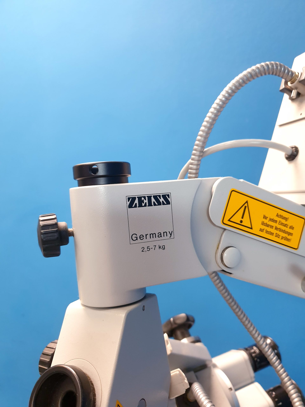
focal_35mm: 26
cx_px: 152
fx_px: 305
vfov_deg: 67.3
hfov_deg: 53.1
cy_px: 204
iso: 200
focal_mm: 4.3
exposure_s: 1/50
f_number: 1.5
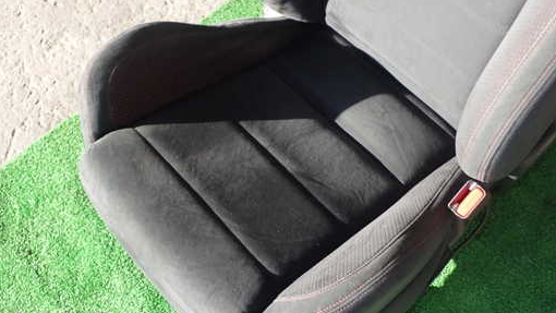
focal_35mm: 41
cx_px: 271
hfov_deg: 49.4
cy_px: 164
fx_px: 605
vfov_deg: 29.0
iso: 100
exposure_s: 1/30
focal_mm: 5.79
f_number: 7.1
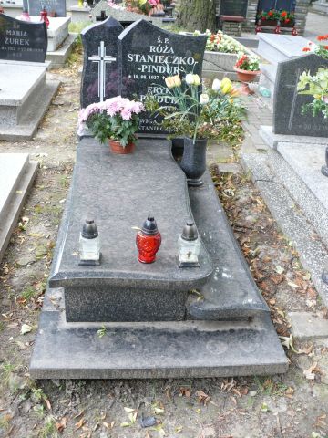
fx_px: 442
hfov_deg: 40.7
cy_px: 219
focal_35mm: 35
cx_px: 164
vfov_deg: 52.6
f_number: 2.8
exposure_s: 1/80
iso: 100
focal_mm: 7.4
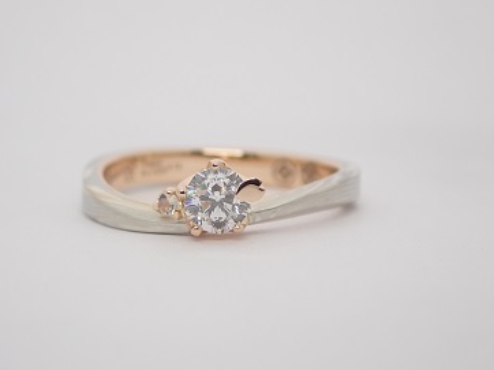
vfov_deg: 14.5
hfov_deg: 19.3
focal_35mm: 102
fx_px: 1455
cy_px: 205
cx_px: 214
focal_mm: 14.62
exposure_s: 1/125
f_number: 4.3
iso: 200
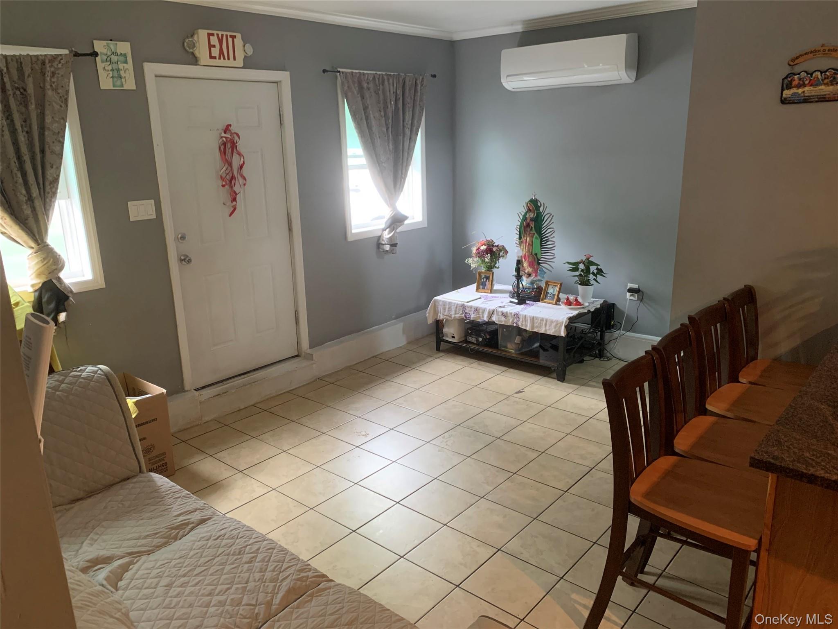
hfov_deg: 67.3
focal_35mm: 26
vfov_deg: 53.1
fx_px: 629
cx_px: 419
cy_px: 314
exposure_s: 1/30
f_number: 1.8
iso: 320
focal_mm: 4.25
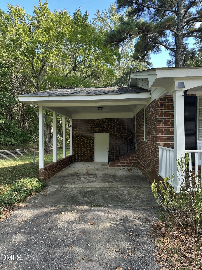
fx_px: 187
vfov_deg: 71.6
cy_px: 135
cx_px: 101
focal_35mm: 24
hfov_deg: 56.8
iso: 64
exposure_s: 1/236
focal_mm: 6.86
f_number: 1.78
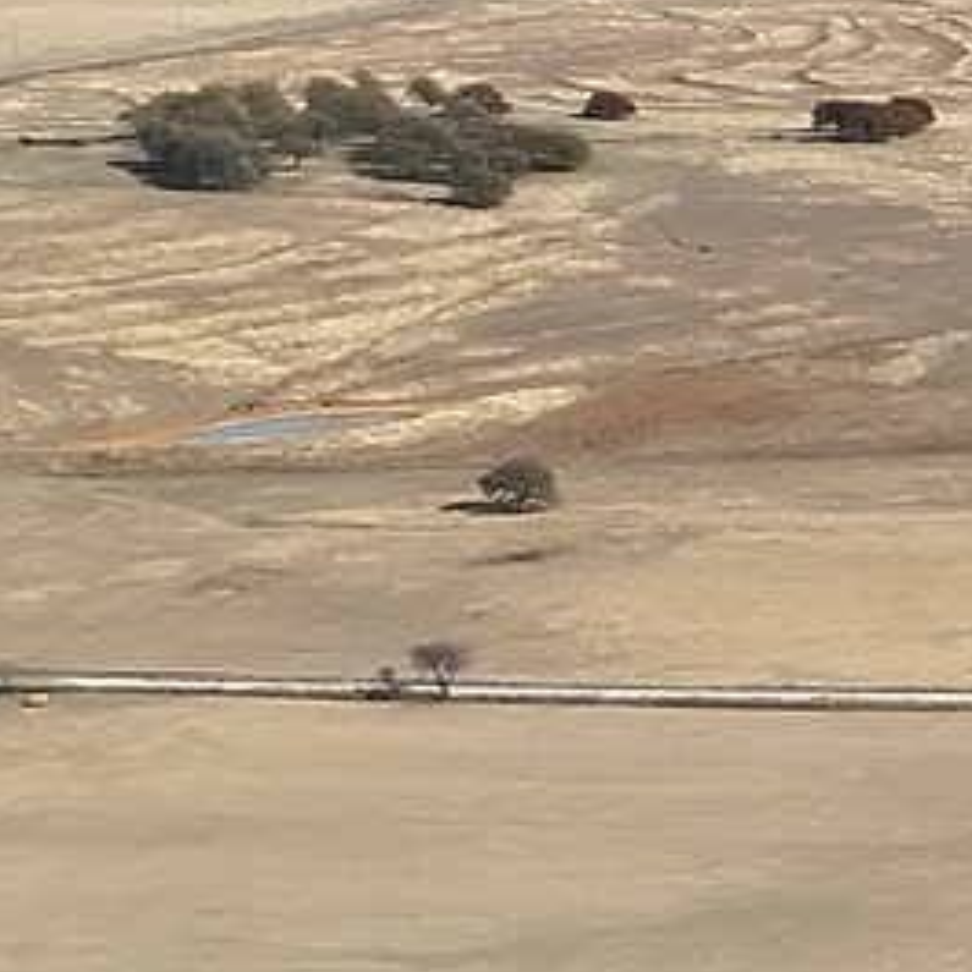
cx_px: 3275
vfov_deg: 10.6
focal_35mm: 164
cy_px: 972
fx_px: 5210
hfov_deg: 8.3
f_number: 1.7
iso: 150
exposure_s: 1/5000
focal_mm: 6.72
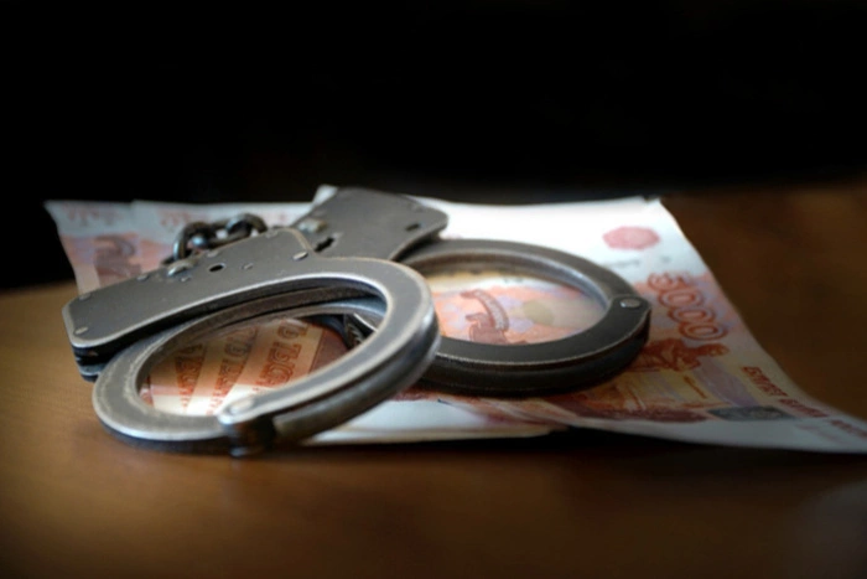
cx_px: 434
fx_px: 1879
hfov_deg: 26.0
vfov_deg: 17.5
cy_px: 290
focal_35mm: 78
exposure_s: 1/50
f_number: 4.5
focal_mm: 52
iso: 250
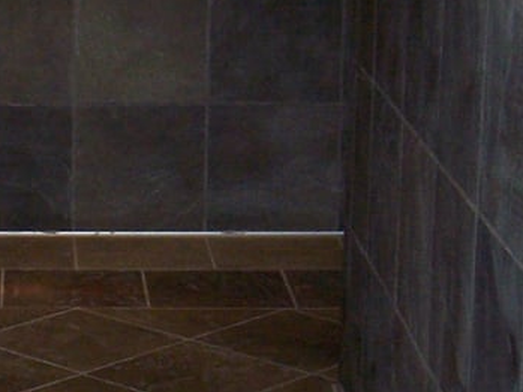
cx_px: 23
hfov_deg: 13.1
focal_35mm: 149
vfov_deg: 10.0
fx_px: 2252
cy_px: 184
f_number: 3.9
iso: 200
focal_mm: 6.4
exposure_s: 1/60
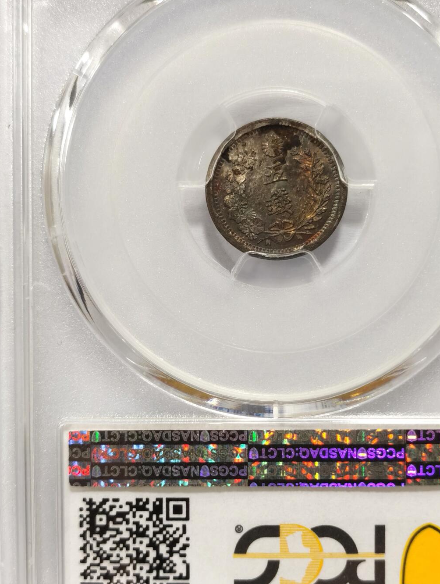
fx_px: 1233
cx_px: 279
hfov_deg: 20.2
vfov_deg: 26.6
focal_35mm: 73
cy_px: 294
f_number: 16
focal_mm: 5.56
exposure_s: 1/100
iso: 125
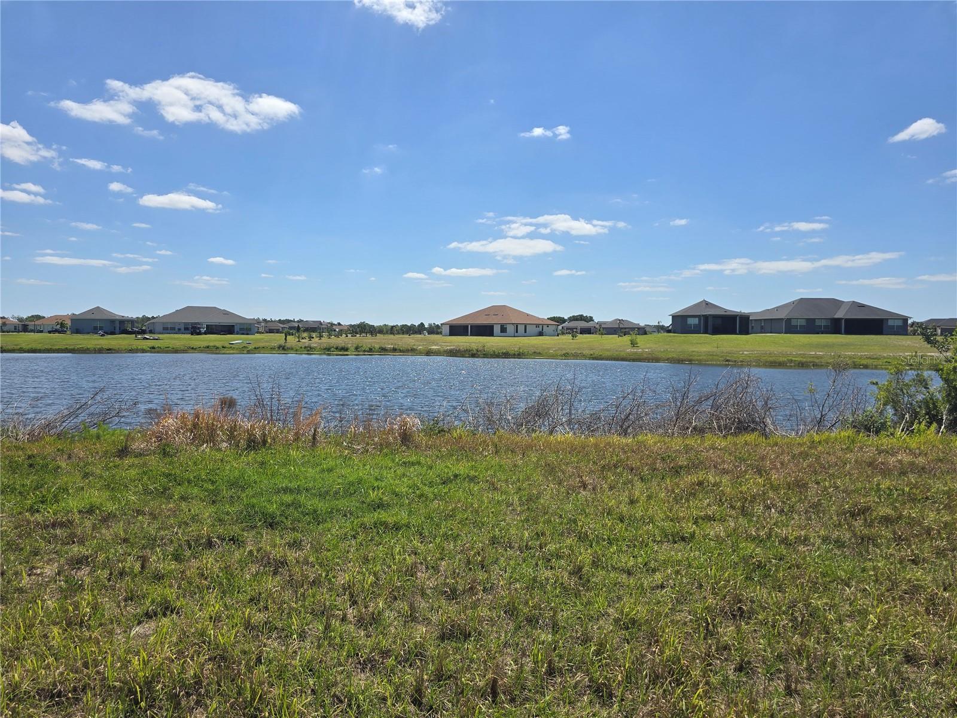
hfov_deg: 73.9
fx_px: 636
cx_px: 478
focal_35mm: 23
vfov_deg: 58.9
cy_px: 359
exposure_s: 1/1354
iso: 12
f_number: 1.7
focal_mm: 6.3
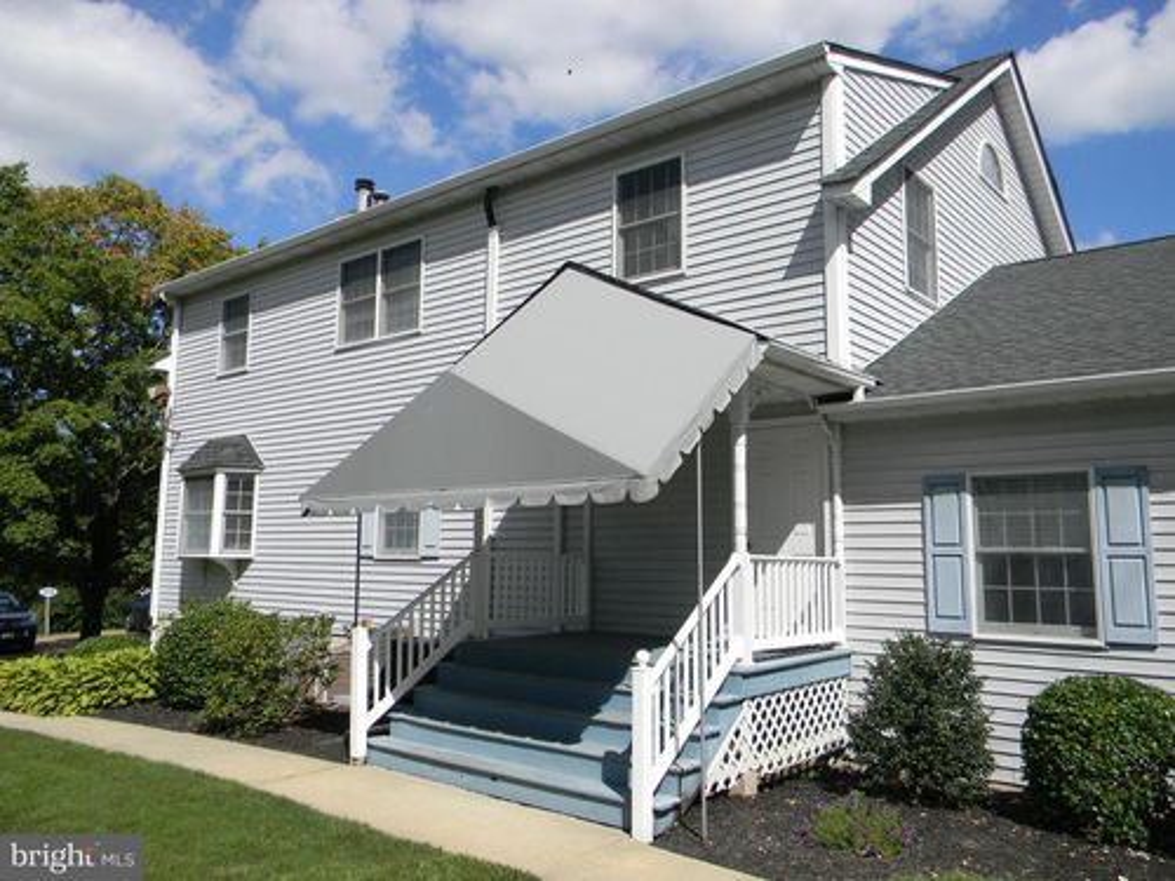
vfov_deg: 49.7
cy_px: 440
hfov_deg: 63.4
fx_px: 950
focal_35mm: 28
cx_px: 588
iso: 112
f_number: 7
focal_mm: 5
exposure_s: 1/461
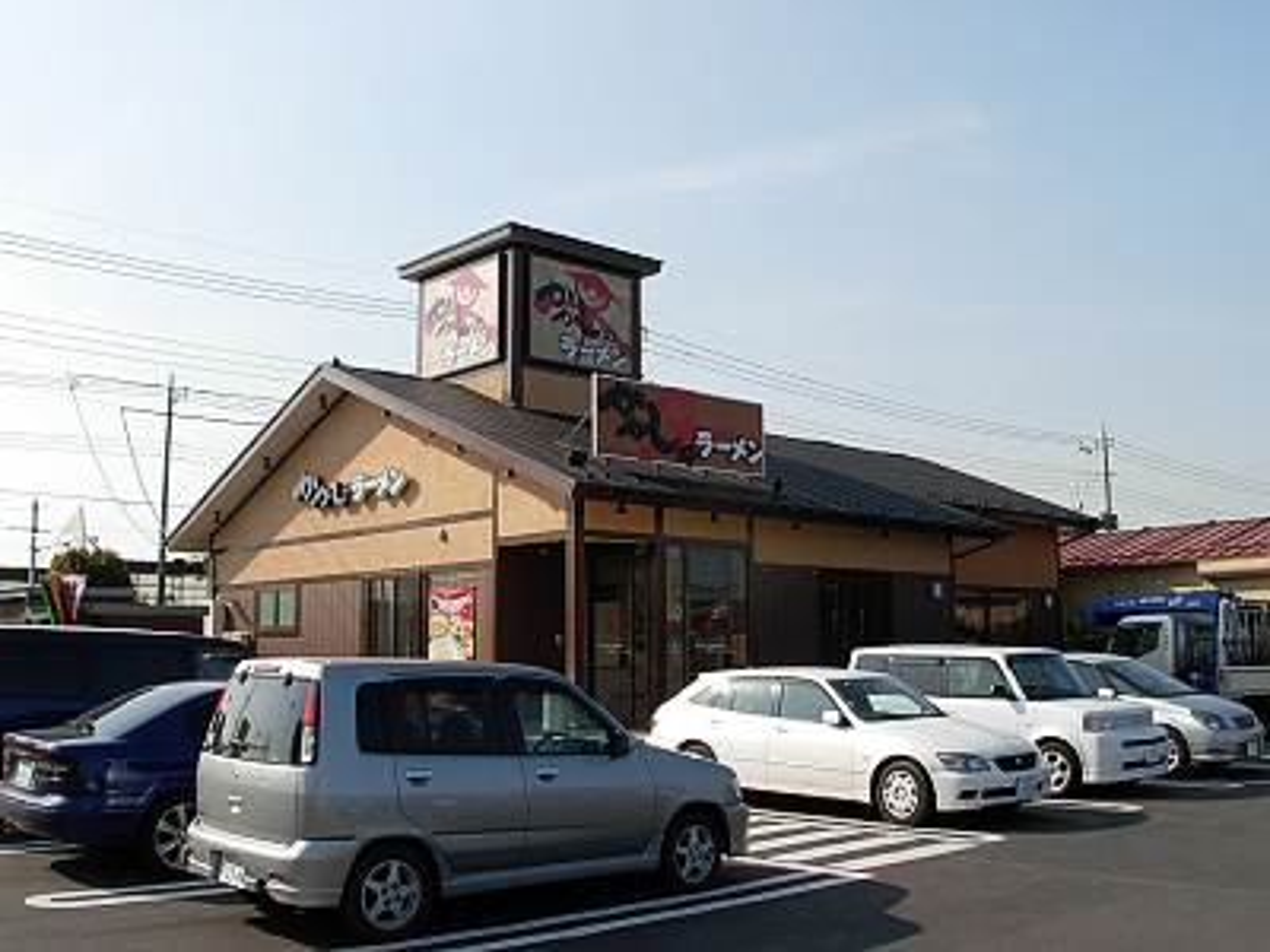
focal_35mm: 38
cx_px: 635
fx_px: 1394
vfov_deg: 37.7
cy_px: 476
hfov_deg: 49.0
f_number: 4.9
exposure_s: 1/430
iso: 79
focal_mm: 6.3
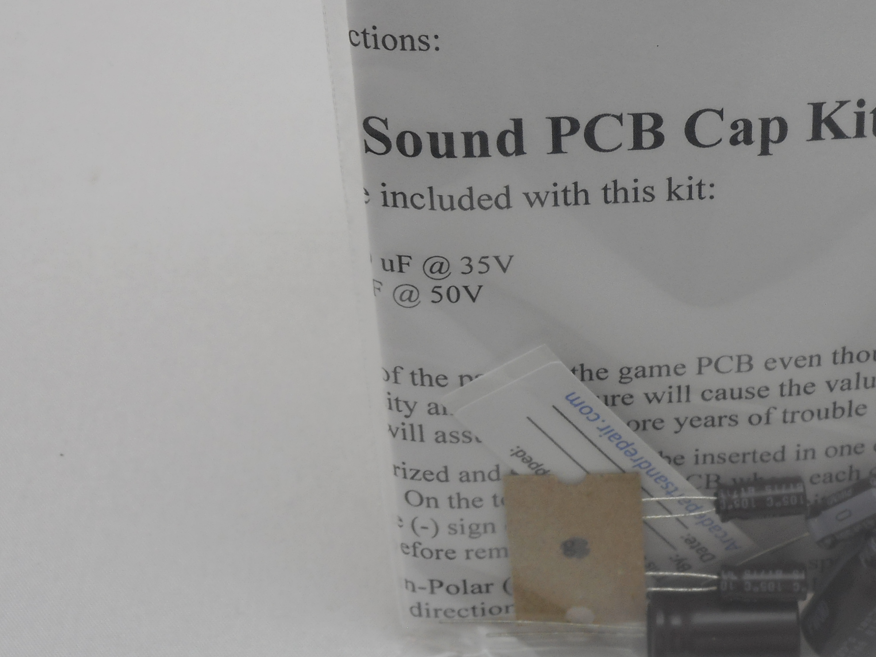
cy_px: 180
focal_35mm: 94
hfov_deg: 20.6
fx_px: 2379
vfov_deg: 15.7
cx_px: 722
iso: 80
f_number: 4.9
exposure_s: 1/30
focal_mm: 9.1
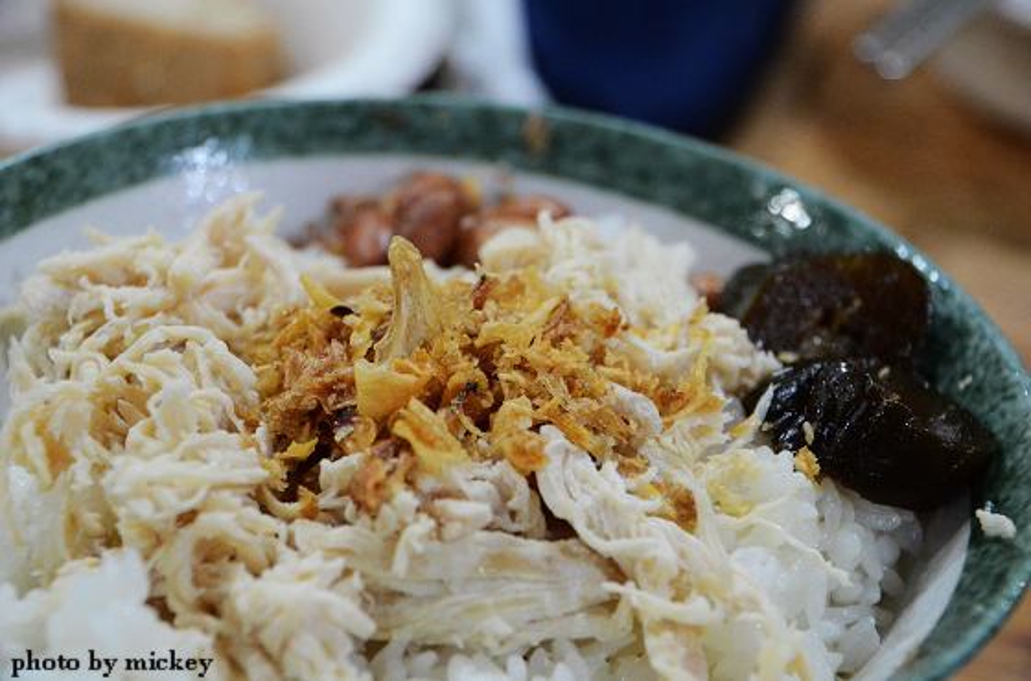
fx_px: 3641
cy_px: 340
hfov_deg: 16.1
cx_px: 516
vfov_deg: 10.7
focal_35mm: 128
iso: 3200
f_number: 5.3
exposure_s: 1/60
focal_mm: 85
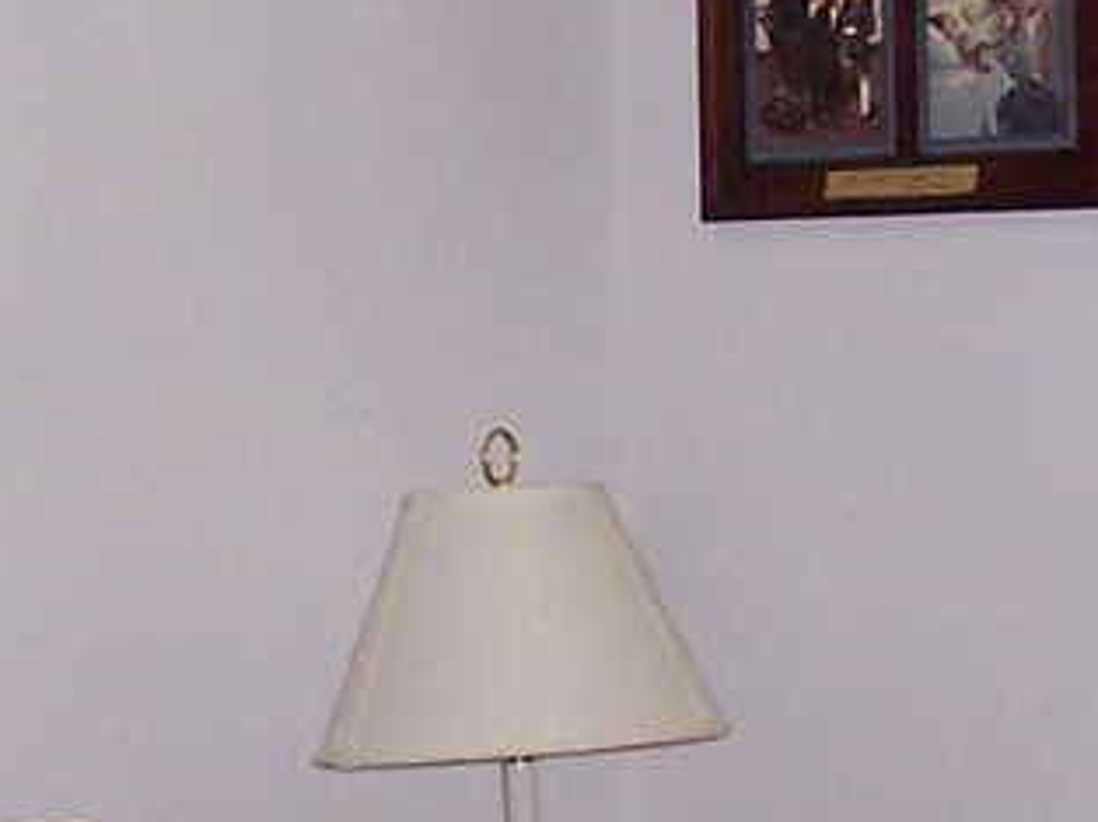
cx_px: 717
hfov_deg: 12.7
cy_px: 703
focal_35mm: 156
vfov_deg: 9.5
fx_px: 4944
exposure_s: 1/60
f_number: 2.7
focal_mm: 5.6
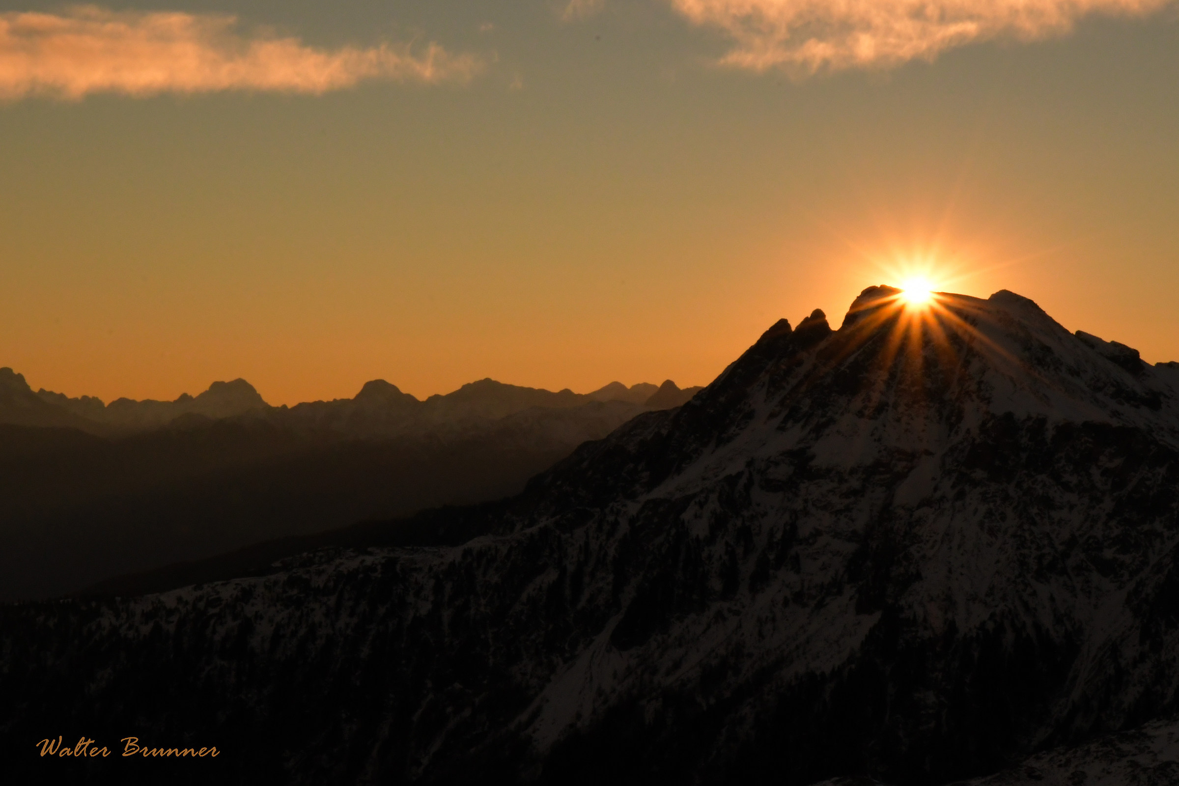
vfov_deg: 13.7
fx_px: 3275
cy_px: 393
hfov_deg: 20.4
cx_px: 590
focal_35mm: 100
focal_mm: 50
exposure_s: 1/640
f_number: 29
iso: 2000
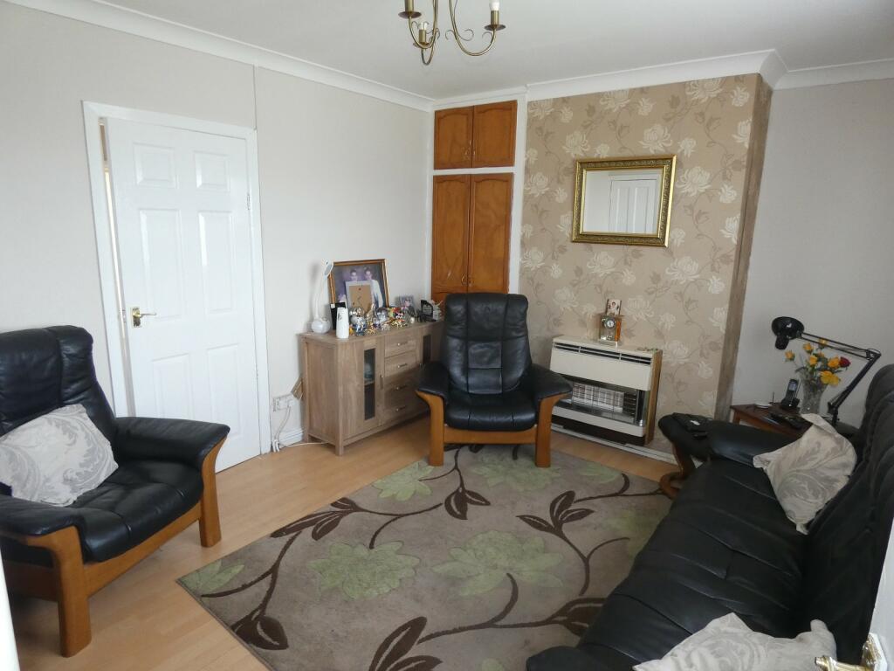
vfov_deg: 66.0
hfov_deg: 81.7
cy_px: 336
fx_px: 517
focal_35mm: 20
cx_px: 447
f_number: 2.8
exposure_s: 1/60
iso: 400
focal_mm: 3.6
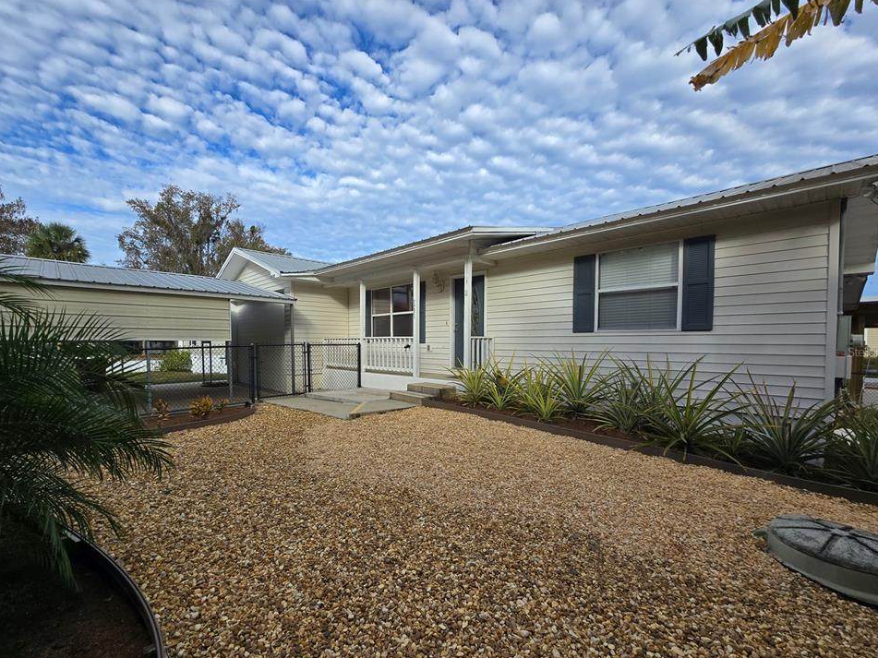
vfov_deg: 85.5
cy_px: 352
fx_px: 355
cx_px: 431
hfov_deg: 102.1
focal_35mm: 14
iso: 50
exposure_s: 1/1205
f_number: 2.2
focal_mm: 2.2
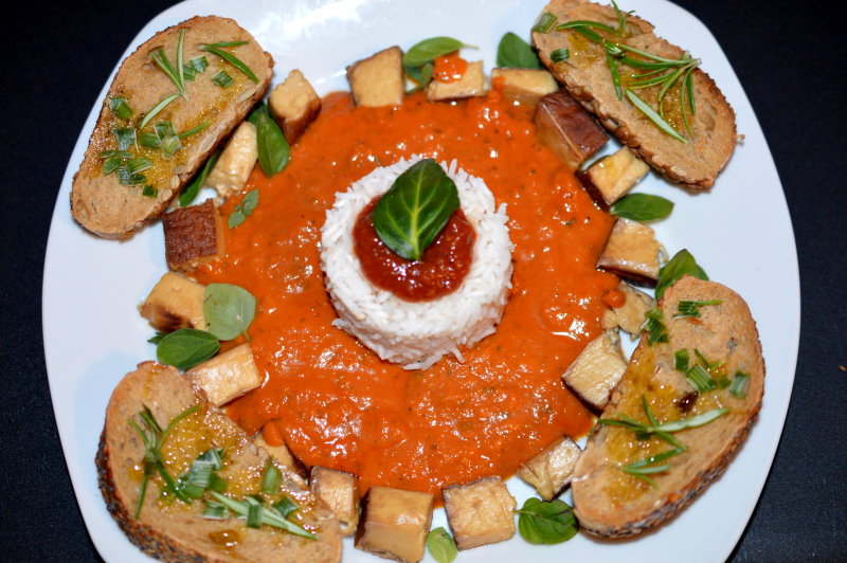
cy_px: 282
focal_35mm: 60
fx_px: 1410
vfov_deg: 22.6
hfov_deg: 33.4
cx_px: 424
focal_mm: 40
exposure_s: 1/60
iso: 1100
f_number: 2.8
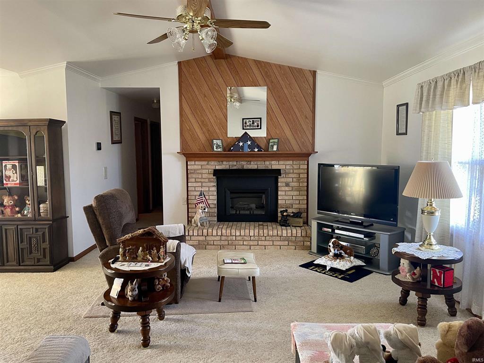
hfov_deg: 67.3
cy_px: 182
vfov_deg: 53.1
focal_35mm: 26
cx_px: 242
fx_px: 364
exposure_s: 1/60
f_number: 1.6
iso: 200
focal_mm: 4.2
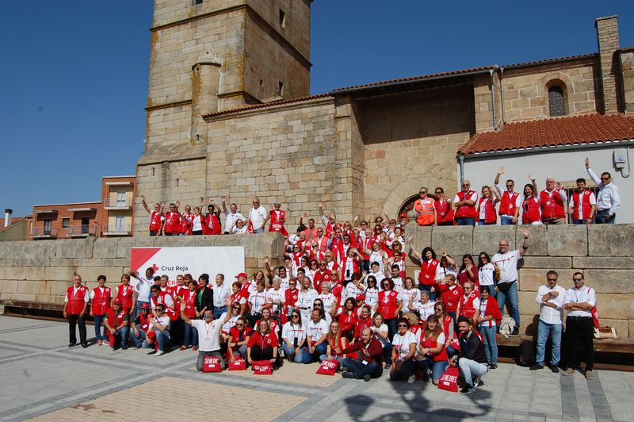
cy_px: 211
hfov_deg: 67.4
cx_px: 317
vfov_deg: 47.9
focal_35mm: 27
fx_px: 475
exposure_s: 1/500
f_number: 11
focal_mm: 18
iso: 200
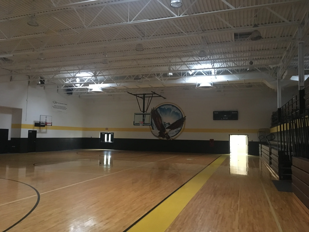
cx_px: 154
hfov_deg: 61.7
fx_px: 259
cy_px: 116
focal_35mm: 29
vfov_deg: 48.2
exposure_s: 1/15
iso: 320
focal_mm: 4.15
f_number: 2.2
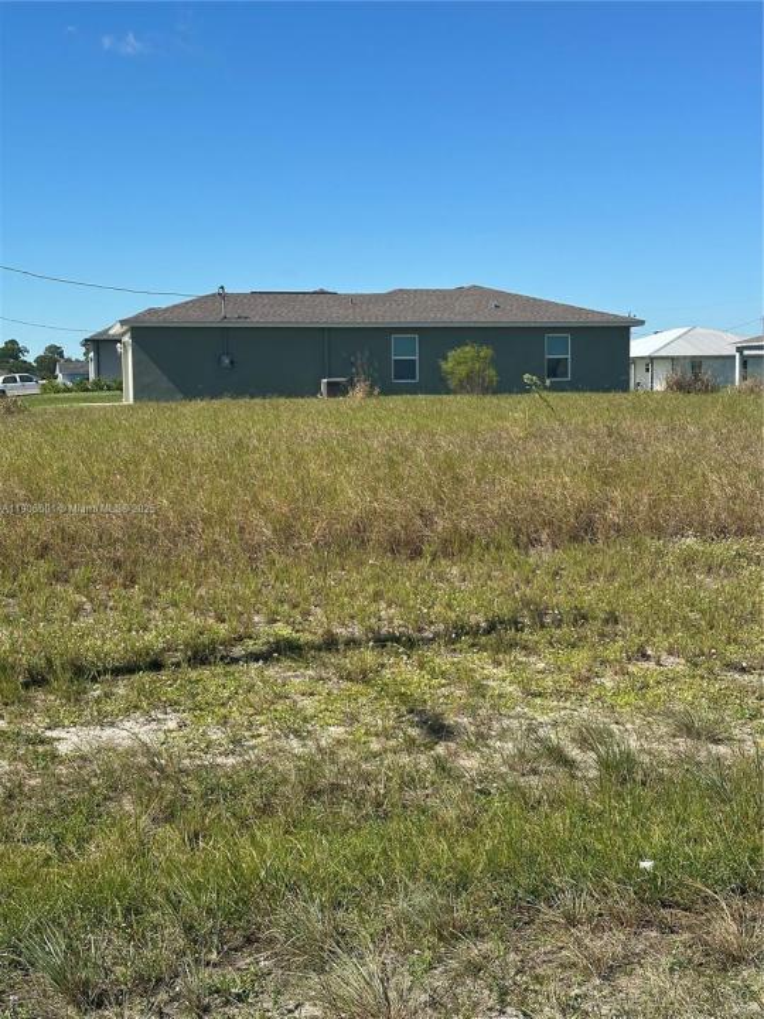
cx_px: 382
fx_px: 1413
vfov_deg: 39.7
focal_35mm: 48
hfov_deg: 30.3
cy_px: 510
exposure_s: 1/4367
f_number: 1.78
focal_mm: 6.86
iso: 64
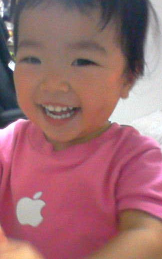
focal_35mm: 38
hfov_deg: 33.2
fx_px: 268
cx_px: 48
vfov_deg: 51.5
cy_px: 142
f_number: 2.8
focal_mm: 1.5
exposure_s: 1/7.46
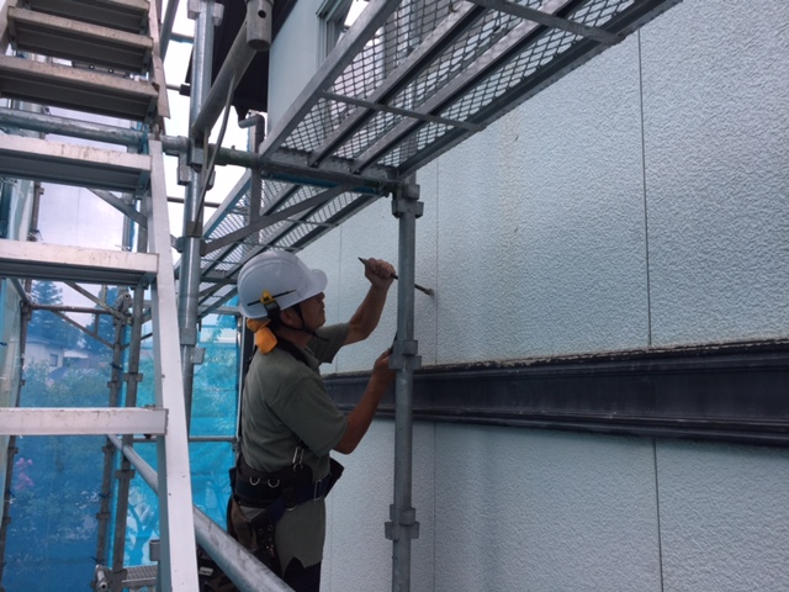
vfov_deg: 48.2
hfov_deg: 61.7
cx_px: 394
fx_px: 661
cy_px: 296
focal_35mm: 29
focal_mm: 4.15
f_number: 2.2
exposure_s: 1/178
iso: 32
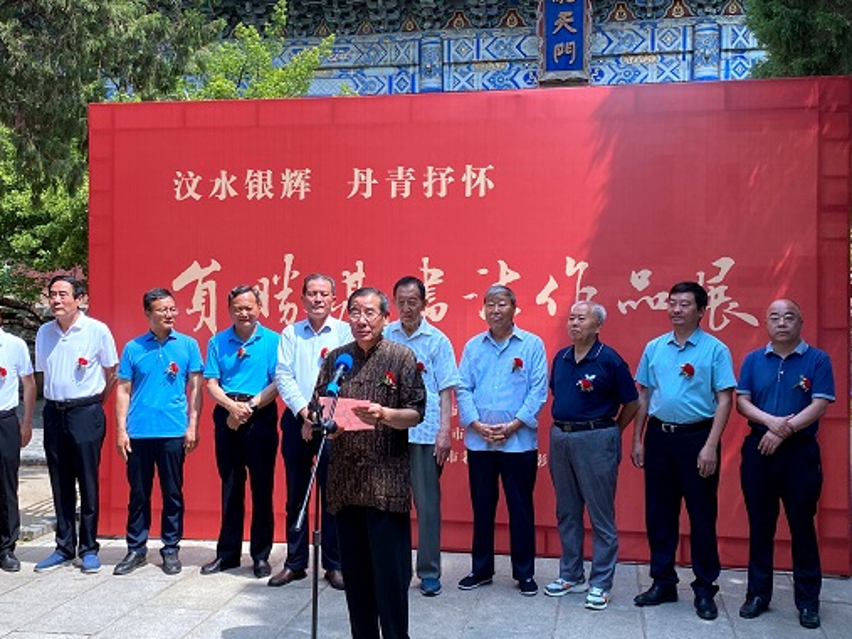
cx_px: 381
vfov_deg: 35.1
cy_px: 308
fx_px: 1009
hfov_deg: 45.7
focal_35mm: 41
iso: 32
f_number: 1.8
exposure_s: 1/1063
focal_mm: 4.25
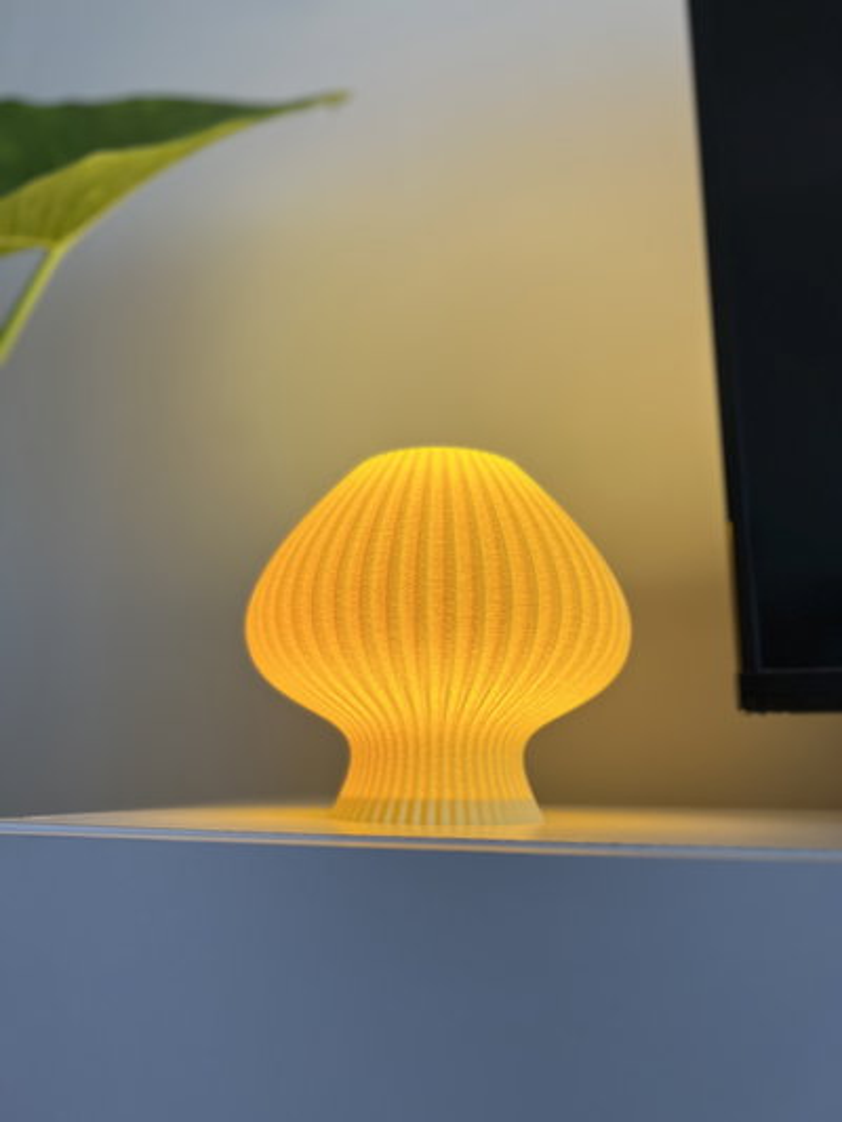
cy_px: 561
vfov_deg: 67.3
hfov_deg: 53.1
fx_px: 843
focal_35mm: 26
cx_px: 421
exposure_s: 1/227
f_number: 1.5
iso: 40
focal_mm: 5.7
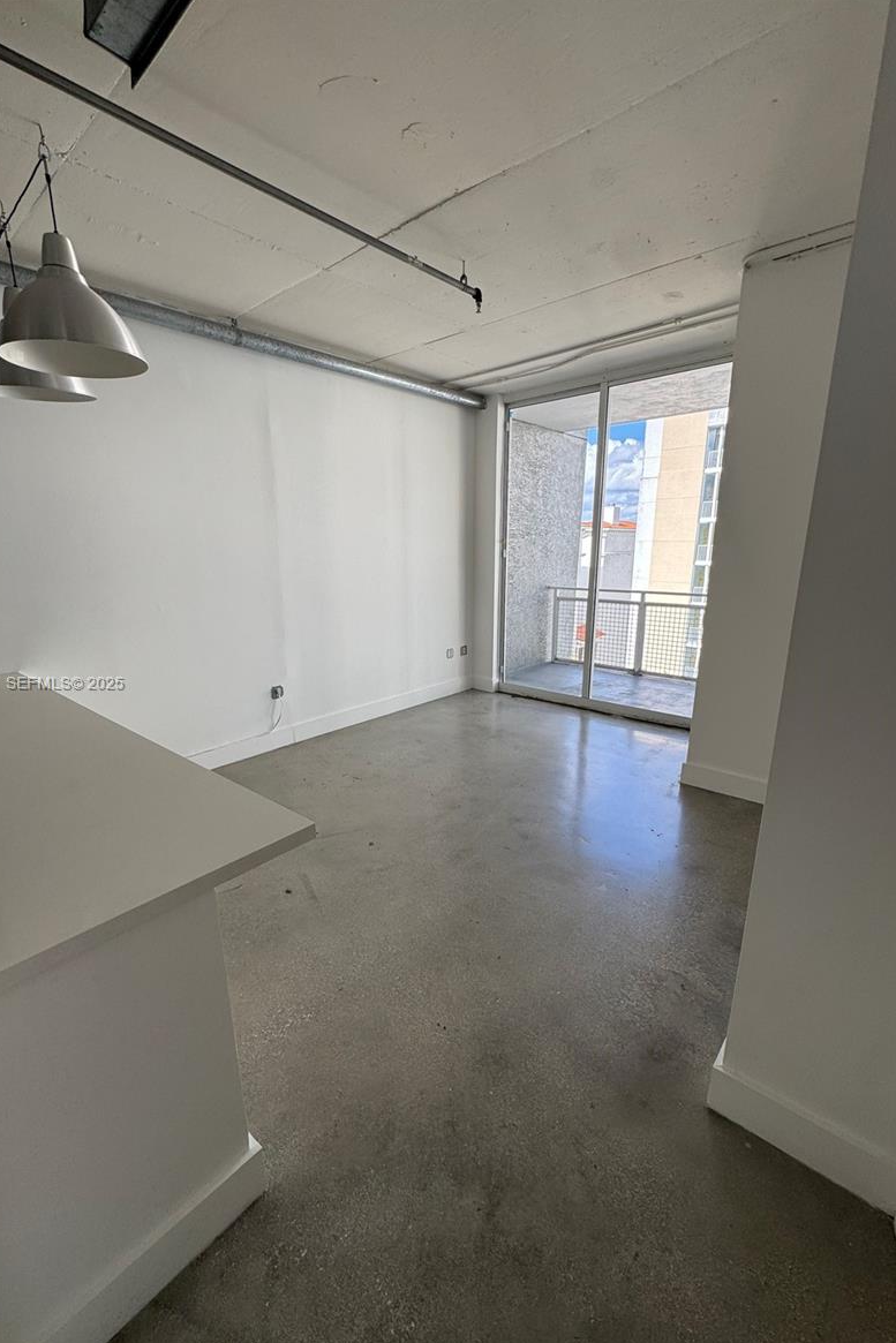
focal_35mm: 15
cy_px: 685
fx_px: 560
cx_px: 429
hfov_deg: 77.3
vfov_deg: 100.4
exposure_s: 1/153
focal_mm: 2.22
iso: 40
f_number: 2.2
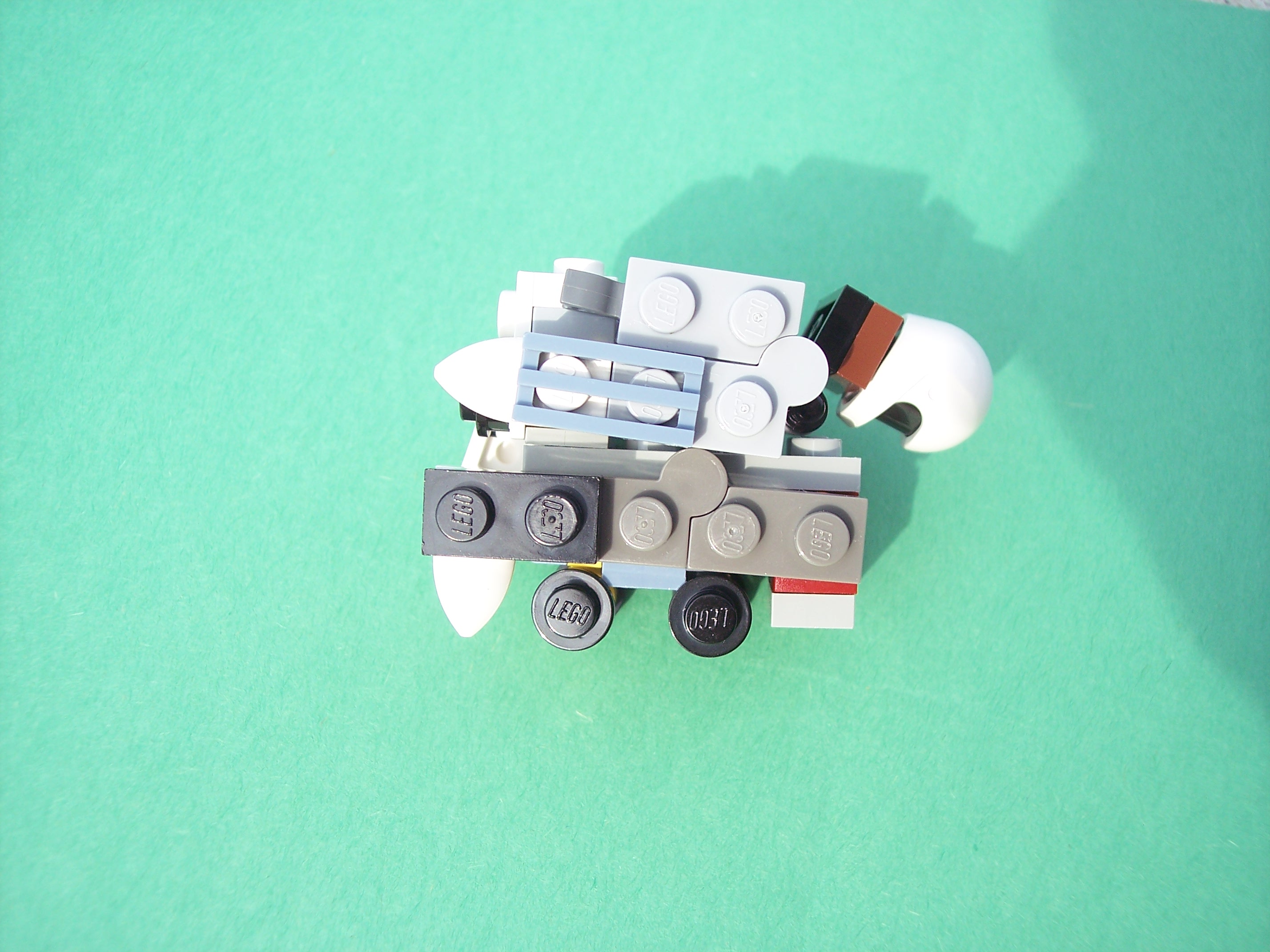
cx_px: 635
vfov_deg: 36.8
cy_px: 476
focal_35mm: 39
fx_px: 1431
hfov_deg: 47.9
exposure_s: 1/350
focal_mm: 8
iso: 100
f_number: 3.4
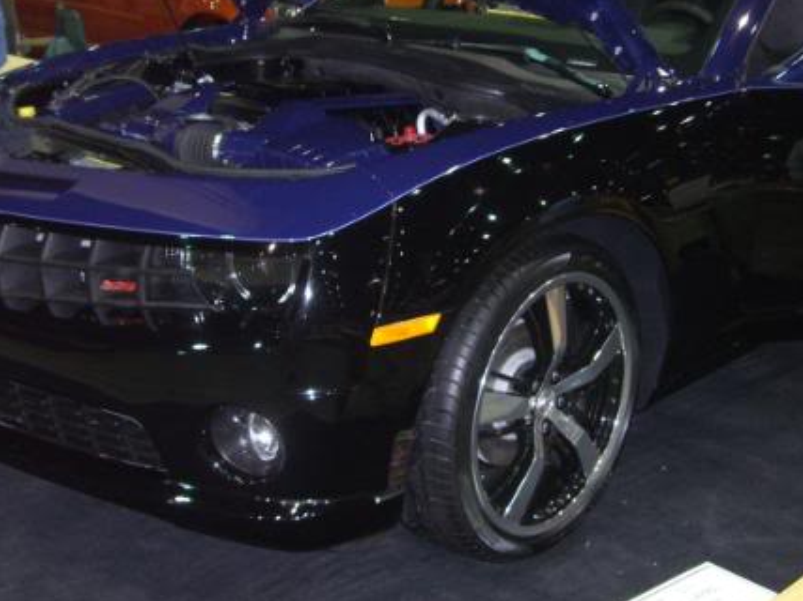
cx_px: 476
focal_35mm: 57
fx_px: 1322
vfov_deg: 25.4
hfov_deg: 33.7
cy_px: 160
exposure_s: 1/60
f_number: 2.7
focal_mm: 6.2
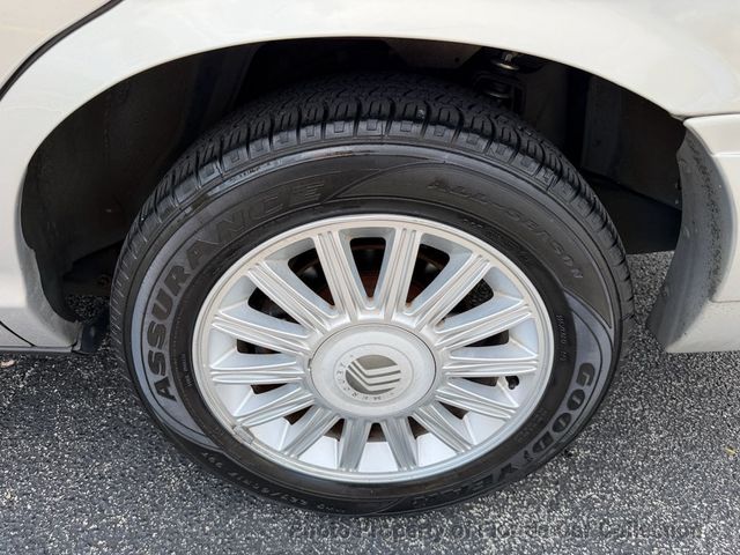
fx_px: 513
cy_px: 278
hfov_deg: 71.6
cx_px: 370
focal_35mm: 24
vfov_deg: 56.8
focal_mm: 6.76
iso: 80
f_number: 1.78
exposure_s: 1/858
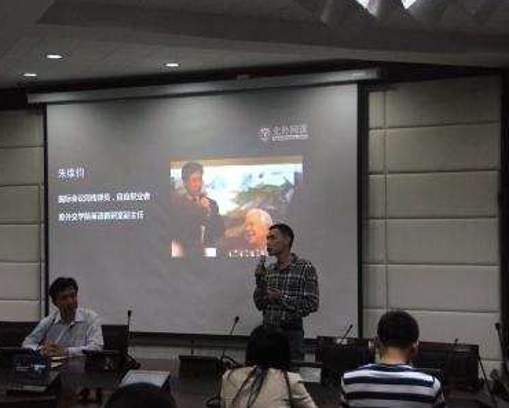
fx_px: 874
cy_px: 203
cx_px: 224
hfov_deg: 32.4
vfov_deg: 26.2
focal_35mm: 58
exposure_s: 1/80
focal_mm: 34
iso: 640
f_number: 4.5
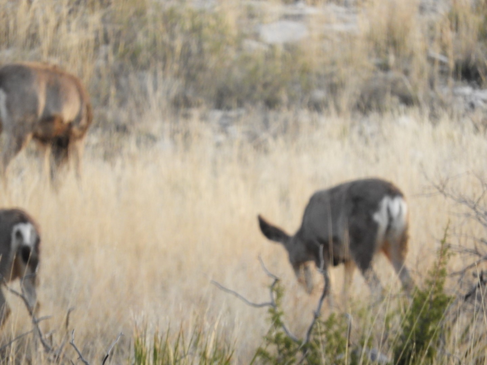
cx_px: 244
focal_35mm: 1100
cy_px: 182
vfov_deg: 1.4
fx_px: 15476
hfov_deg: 1.8
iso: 400
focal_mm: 197.1
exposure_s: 1/100
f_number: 5.6
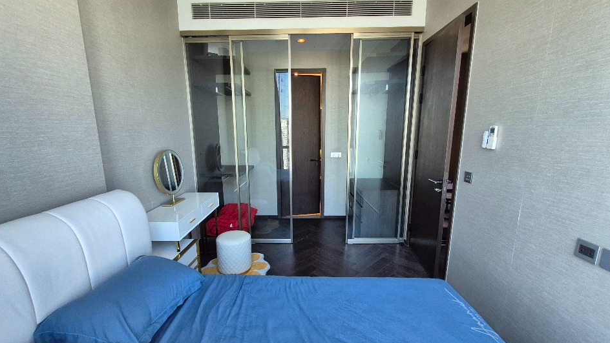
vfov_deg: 70.4
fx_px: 243
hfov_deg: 102.9
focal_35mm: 15
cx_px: 291
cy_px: 187
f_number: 2.2
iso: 250
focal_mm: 1.74
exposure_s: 1/50
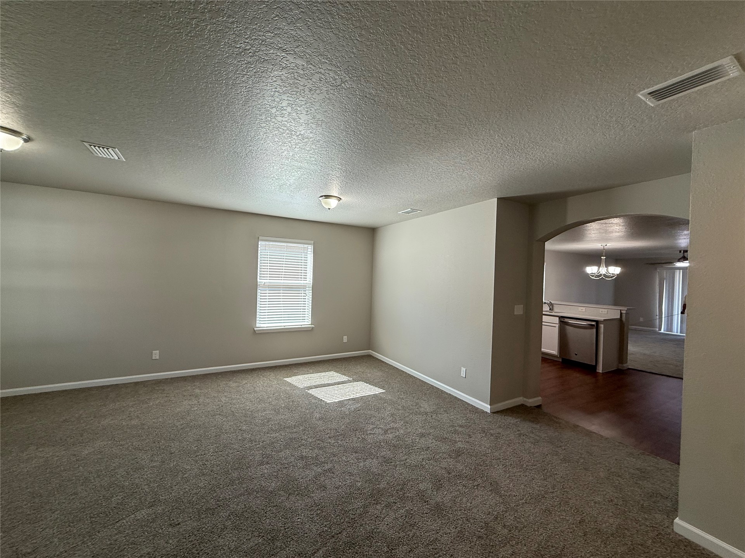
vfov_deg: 85.7
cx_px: 372
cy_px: 279
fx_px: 301
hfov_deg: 102.1
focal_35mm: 14
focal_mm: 2.22
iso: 80
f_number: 2.2
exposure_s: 1/120
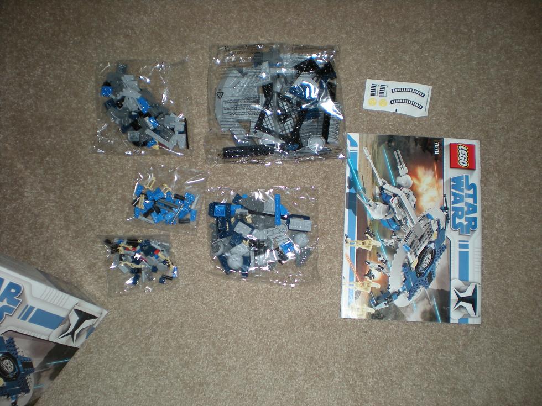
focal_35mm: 38
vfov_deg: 37.7
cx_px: 271
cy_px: 203
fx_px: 595
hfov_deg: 49.0
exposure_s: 1/60
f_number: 3.1
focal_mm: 6.3
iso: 64
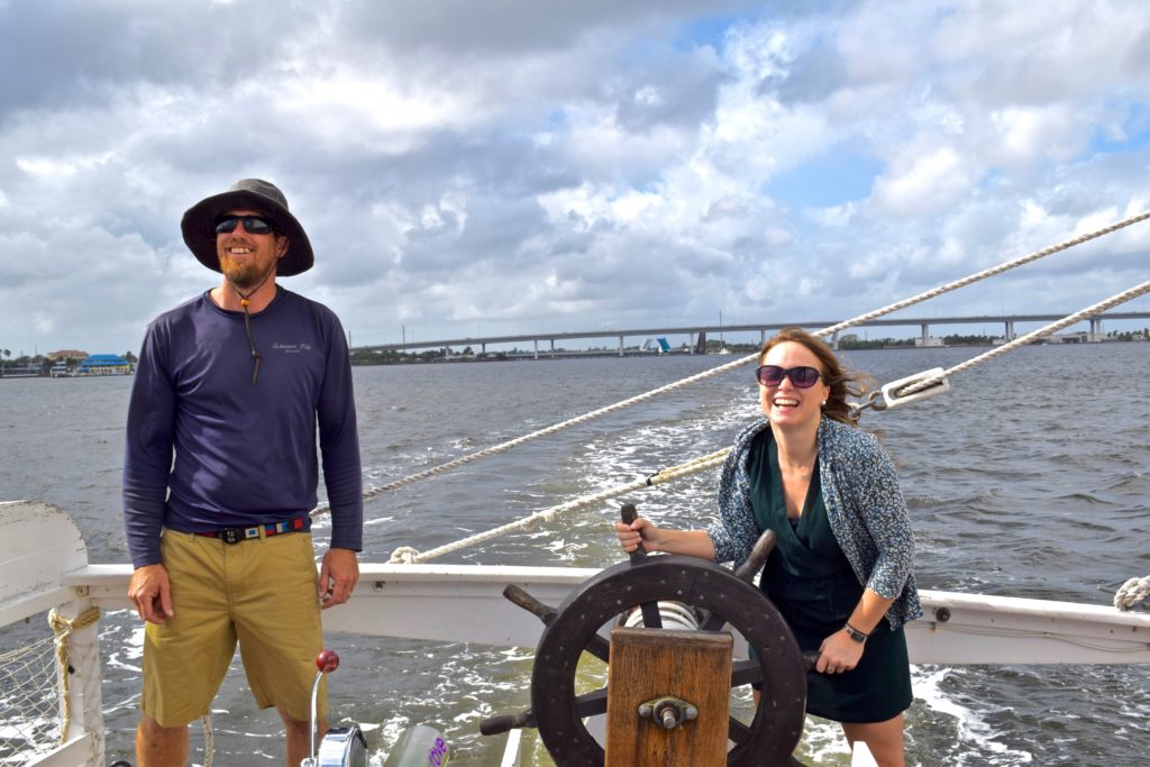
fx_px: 1150
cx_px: 575
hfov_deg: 53.1
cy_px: 384
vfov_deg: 36.9
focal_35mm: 36
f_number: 10
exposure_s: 1/400
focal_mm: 24
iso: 200
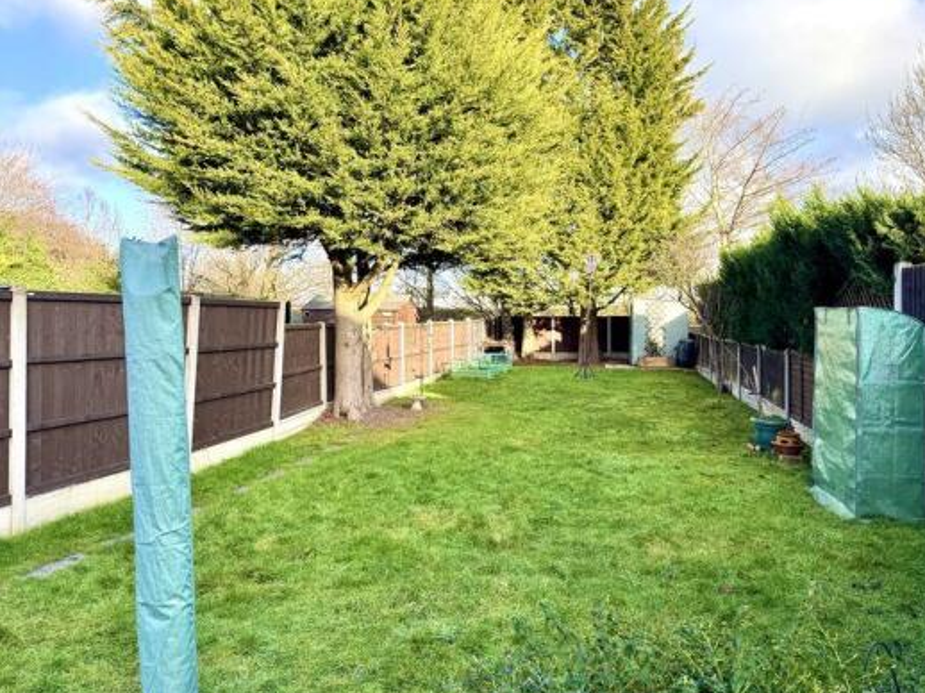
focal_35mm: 27
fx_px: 721
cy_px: 333
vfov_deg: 51.3
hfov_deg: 65.3
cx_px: 490
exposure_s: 1/980
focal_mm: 6.76
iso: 80
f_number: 1.78
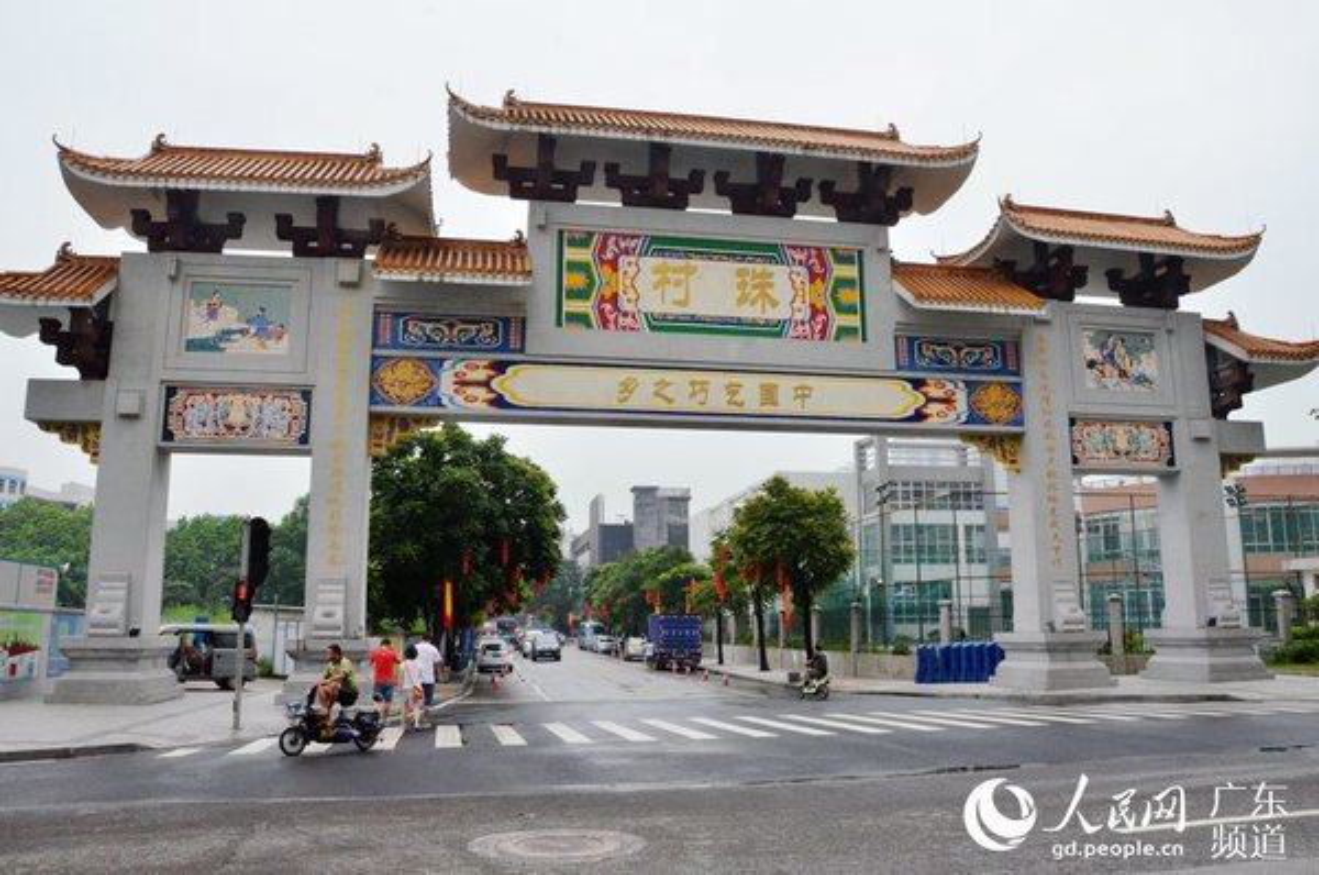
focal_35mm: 27
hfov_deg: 67.5
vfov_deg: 47.8
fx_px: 988
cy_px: 438
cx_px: 660
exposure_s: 1/800
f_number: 14
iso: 2000
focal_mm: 18
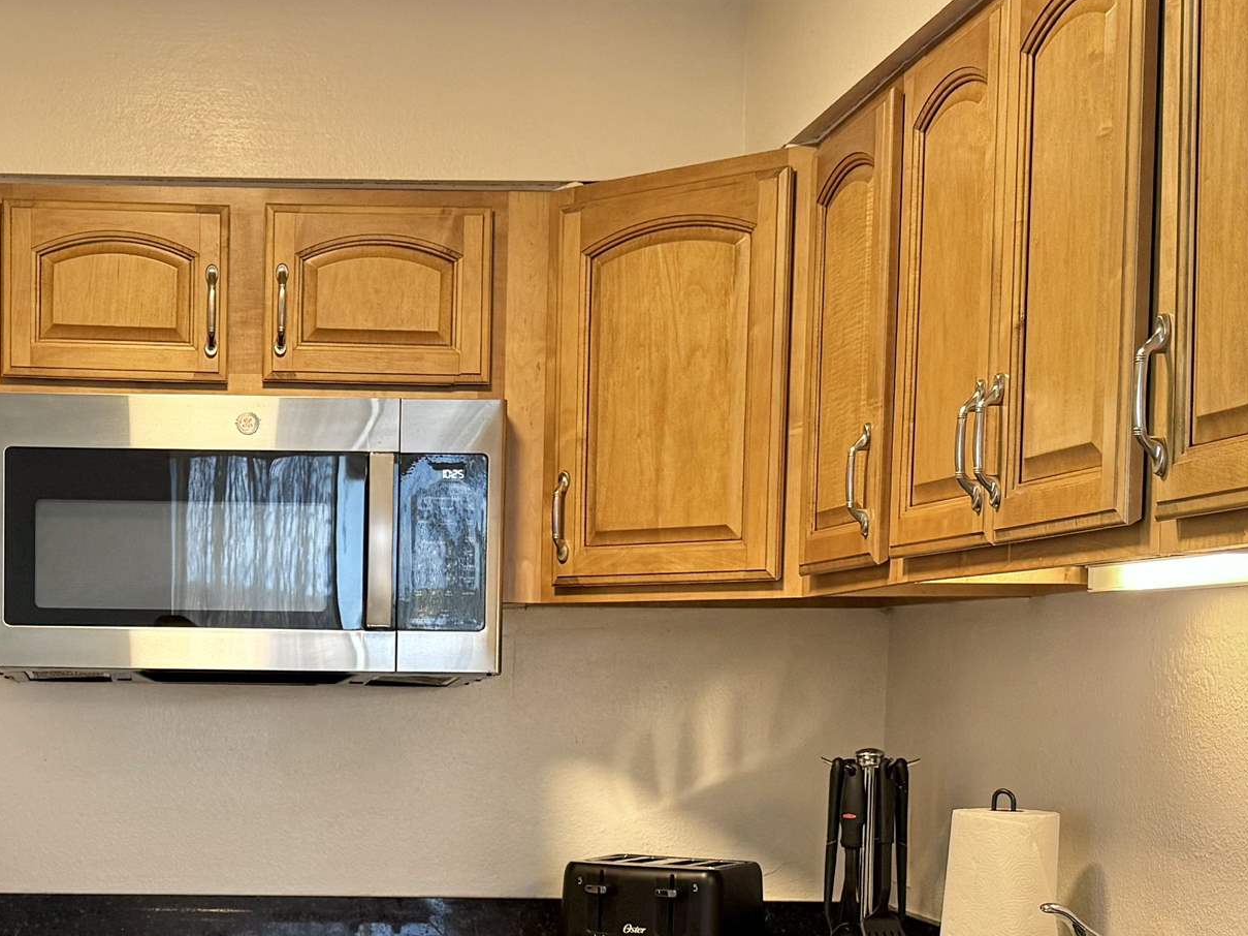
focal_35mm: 61
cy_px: 787
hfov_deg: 30.7
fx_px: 2199
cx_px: 212
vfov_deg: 23.6
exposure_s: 1/60
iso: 160
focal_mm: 6.76
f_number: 1.78
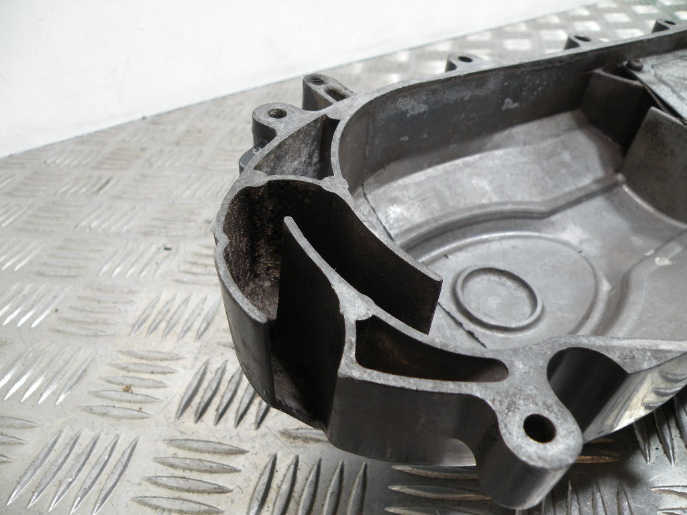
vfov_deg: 51.4
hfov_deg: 65.3
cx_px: 344
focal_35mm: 27
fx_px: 536
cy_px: 258
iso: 93
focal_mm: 4.7
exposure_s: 1/60.4
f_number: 2.8
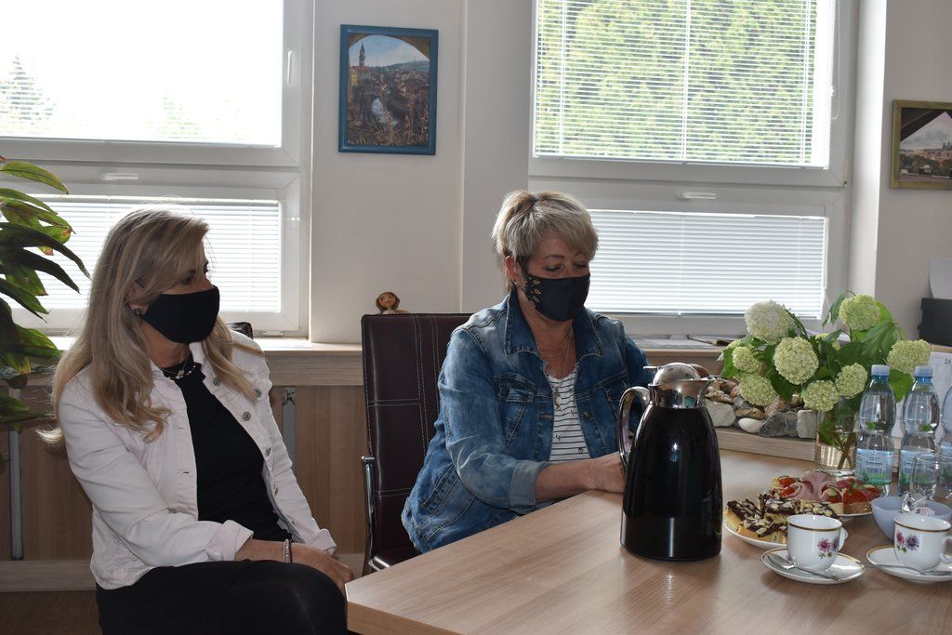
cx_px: 476
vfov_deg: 35.5
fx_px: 992
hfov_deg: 51.3
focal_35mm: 38
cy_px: 318
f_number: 5.6
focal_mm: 25
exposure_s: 1/125
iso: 500
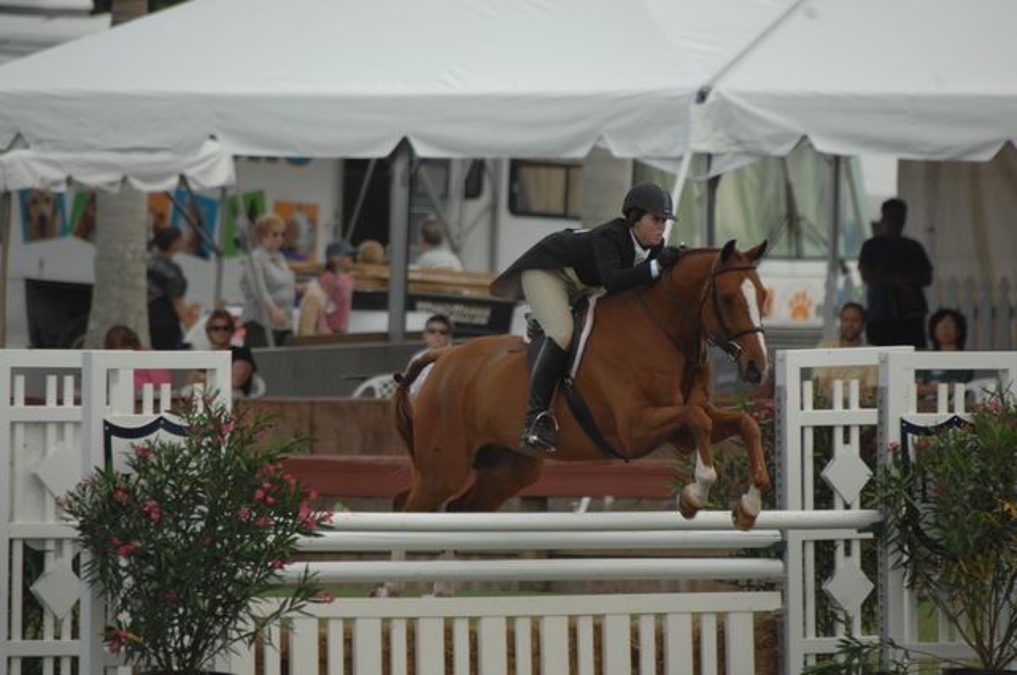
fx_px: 21160
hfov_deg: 2.8
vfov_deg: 1.8
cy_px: 338
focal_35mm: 750
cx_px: 508
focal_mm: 500
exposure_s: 1/500
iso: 400
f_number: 6.3
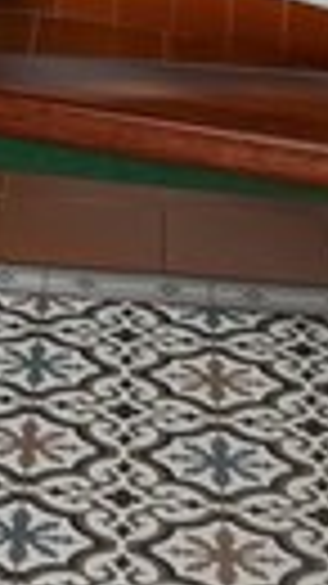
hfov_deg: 7.4
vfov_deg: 13.5
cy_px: -112
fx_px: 2400
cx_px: -409
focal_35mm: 155
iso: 125
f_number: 1.8
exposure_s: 1/50
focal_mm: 5.23
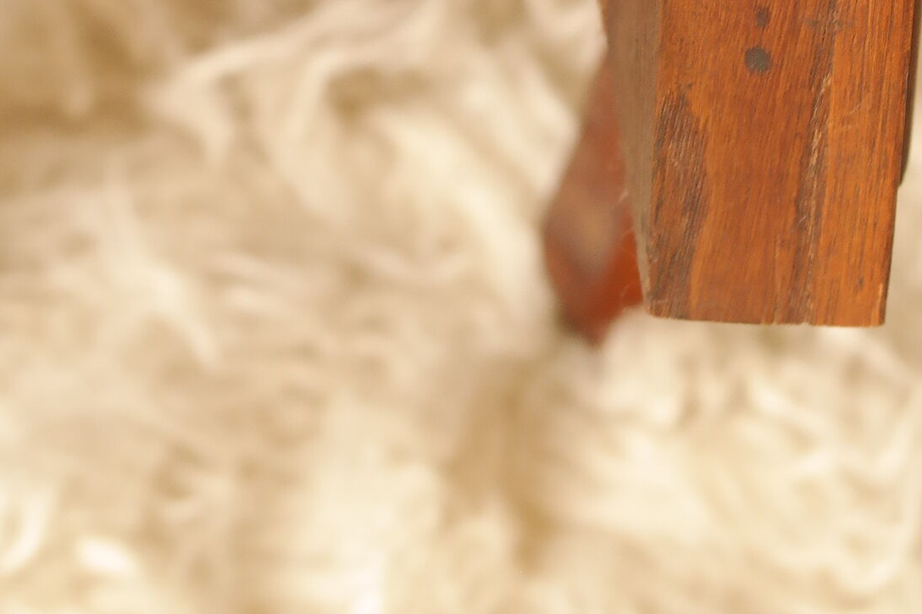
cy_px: -571
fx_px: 3431
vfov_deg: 9.6
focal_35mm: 134
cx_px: 364
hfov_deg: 15.3
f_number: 5.6
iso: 800
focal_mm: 32
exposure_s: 1/25
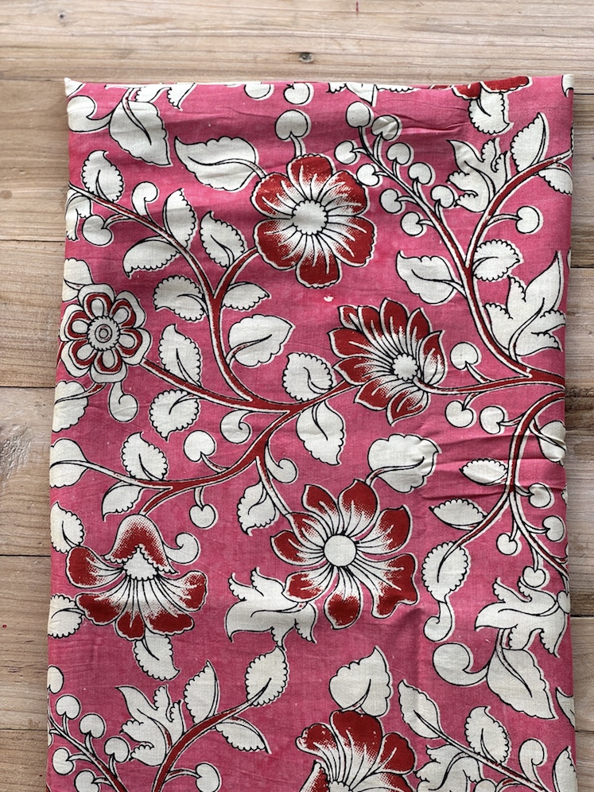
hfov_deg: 19.1
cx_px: 297
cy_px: 396
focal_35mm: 77
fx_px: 1762
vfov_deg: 25.3
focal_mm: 9
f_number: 2.8
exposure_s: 1/99
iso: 32
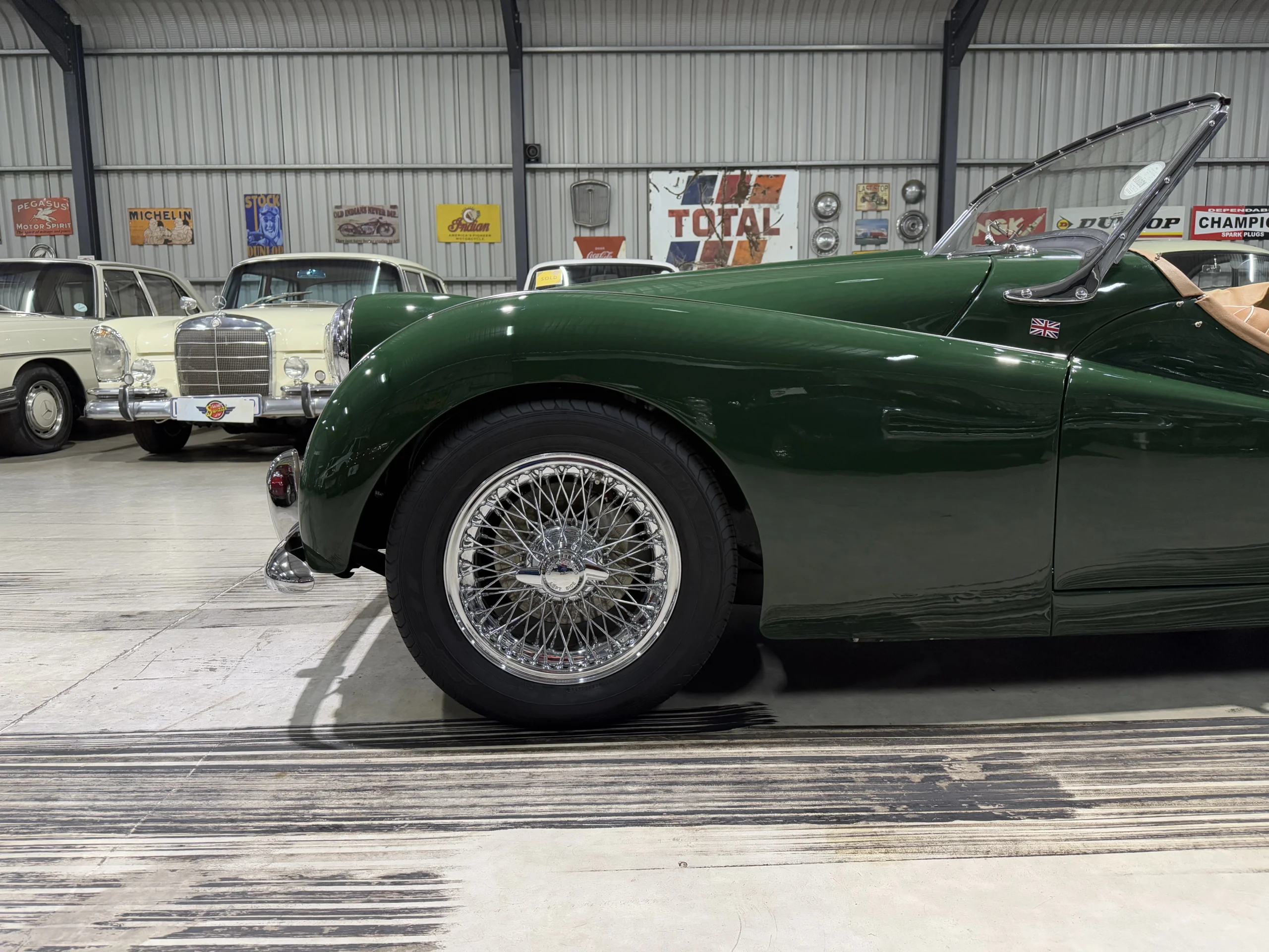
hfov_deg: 71.6
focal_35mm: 24
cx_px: 634
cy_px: 476
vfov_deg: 56.8
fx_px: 880
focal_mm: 6.76
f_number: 1.78
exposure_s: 1/50
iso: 500
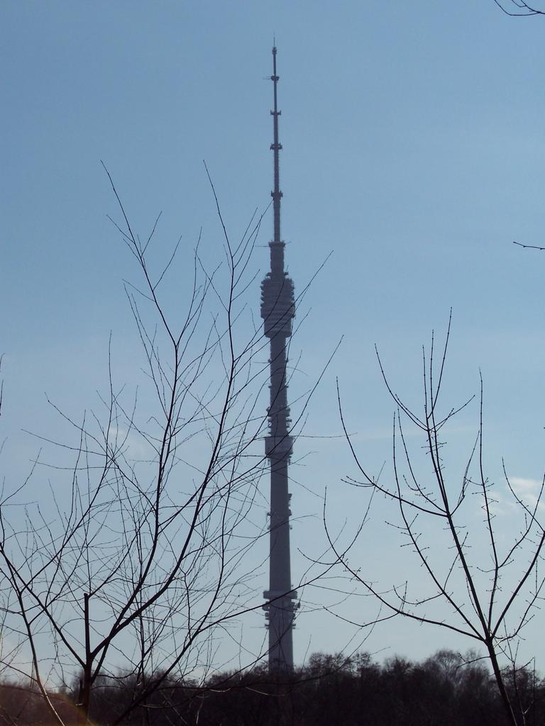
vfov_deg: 16.8
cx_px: 272
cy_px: 363
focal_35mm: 117
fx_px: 2456
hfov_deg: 12.7
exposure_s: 1/1000
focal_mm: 24
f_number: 6.7
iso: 100
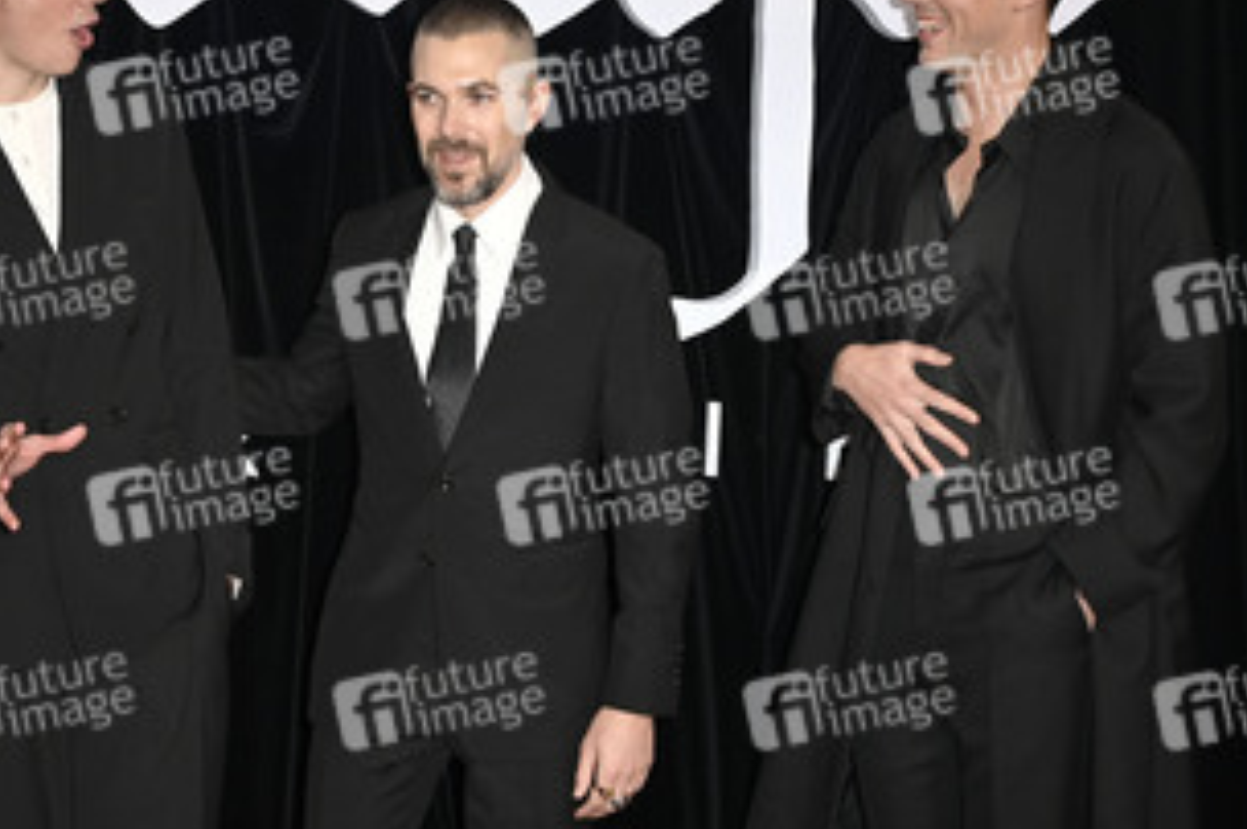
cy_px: 394
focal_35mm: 98
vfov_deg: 13.9
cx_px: 494
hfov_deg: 20.8
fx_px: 3391
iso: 1250
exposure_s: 1/250
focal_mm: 66
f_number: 5.6
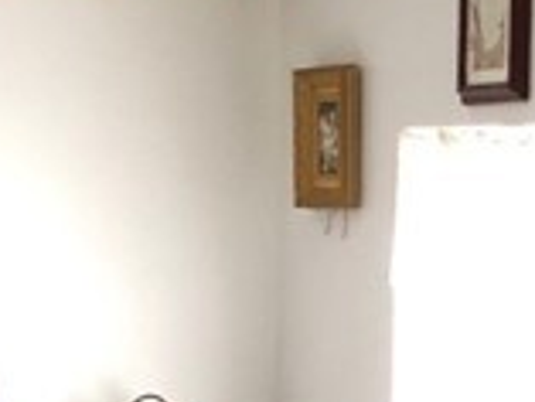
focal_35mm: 183
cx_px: 395
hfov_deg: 10.8
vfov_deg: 7.9
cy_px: 726
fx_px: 2830
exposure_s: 1/12
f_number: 1.8
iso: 100
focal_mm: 3.99
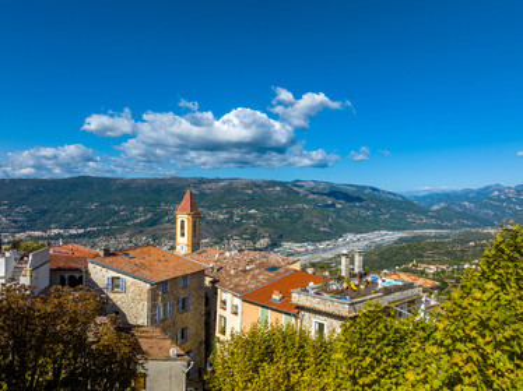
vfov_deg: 56.8
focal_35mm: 24
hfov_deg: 71.6
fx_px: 362
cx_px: 262
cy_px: 196
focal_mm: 12.3
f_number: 10
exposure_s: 1/200
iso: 100
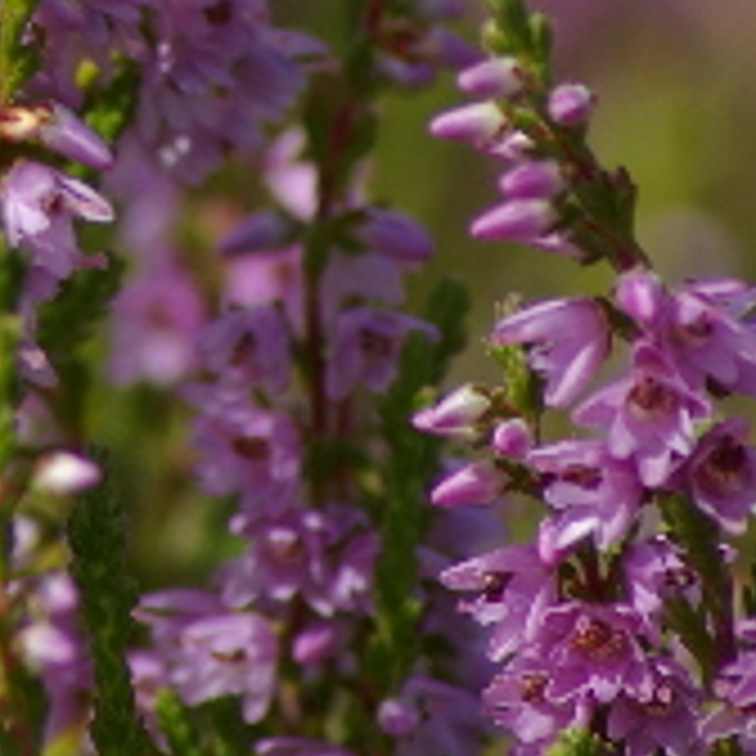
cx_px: -256
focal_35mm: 1028
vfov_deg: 1.7
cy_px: -112
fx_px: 25401
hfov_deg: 1.7
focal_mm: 180
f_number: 8
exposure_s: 1/500
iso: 200
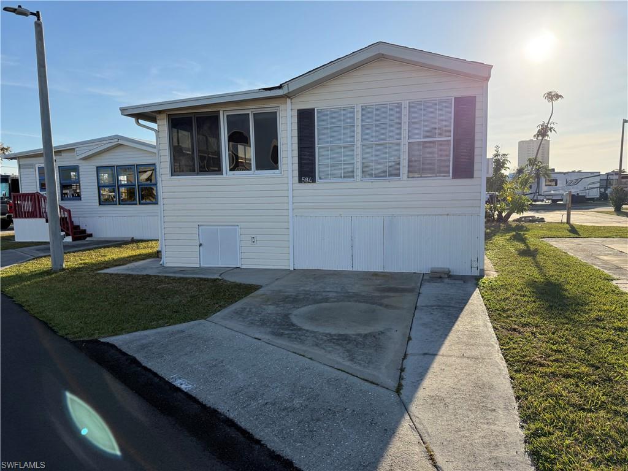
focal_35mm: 24
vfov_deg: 56.8
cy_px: 236
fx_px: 435
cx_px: 314
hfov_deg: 71.6
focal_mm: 6.76
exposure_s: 1/4975
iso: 100
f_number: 1.78
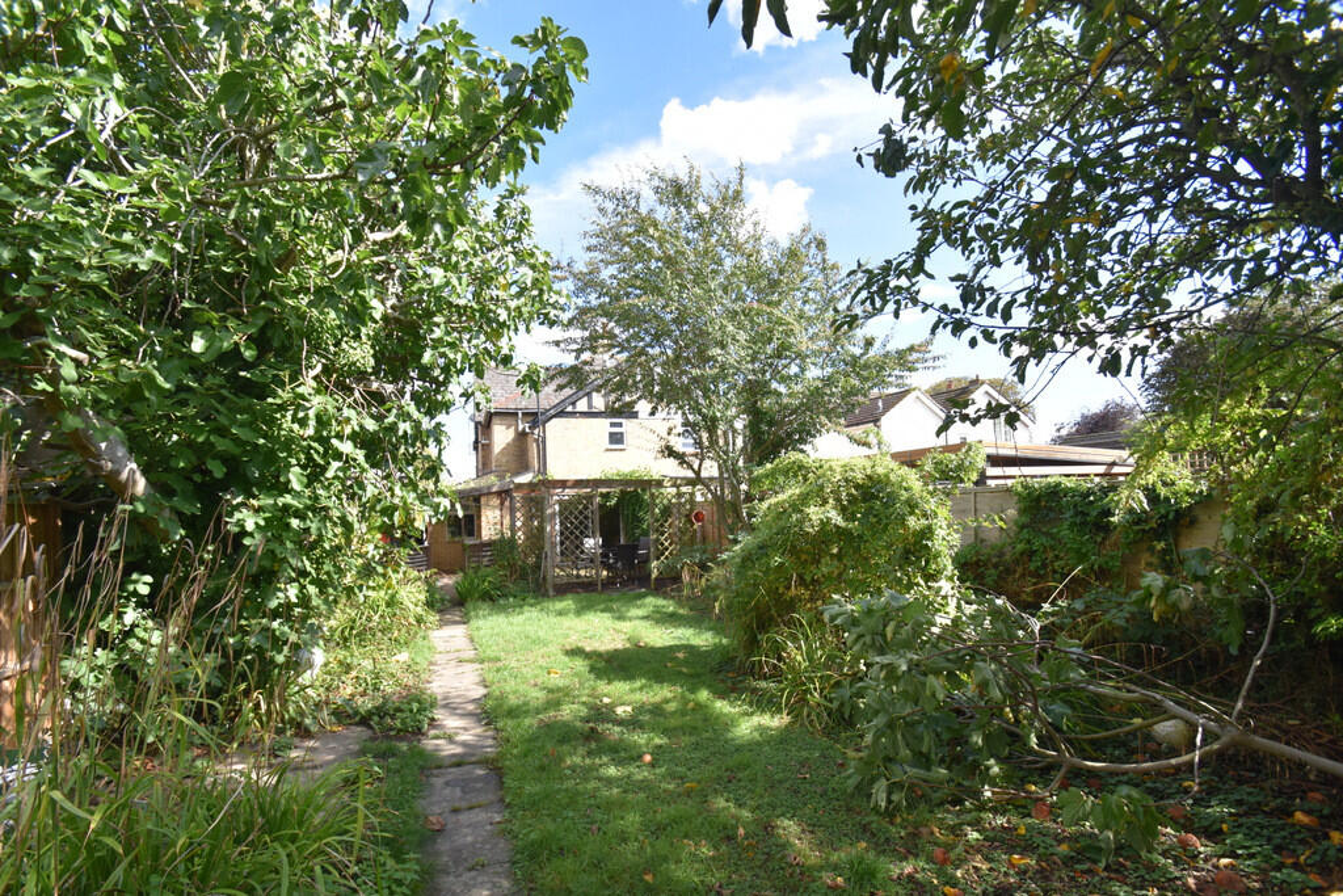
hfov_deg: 100.4
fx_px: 560
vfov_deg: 77.3
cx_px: 672
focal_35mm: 15
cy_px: 448
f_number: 5.6
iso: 200
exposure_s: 1/250
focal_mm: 10
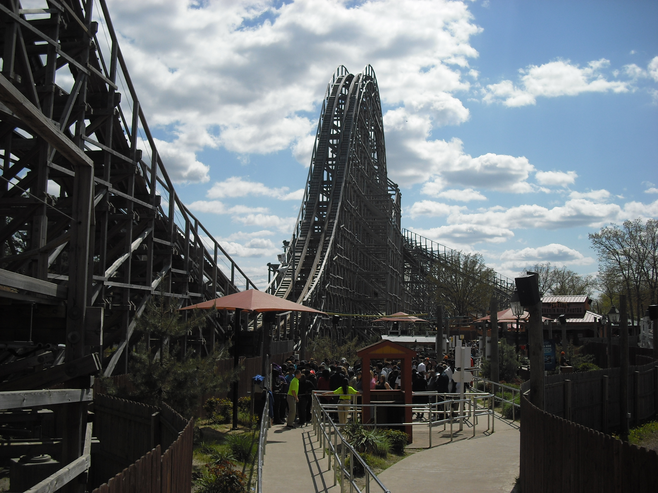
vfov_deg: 37.7
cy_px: 246
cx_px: 329
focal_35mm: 38
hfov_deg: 49.0
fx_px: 722
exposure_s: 1/640
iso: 64
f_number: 5.6
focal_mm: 6.2
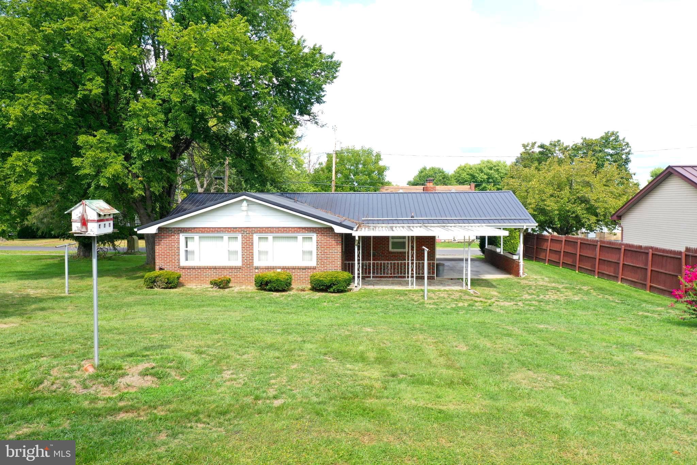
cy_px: 232
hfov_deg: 65.5
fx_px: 542
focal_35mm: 28
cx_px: 348
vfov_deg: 46.4
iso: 100
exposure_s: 1/200
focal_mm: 10.26
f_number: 4.5
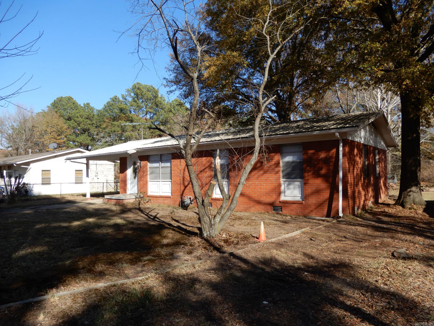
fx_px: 301
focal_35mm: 24
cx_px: 217
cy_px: 163
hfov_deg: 71.6
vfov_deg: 56.8
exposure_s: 1/640
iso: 80
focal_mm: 4.3
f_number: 3.4
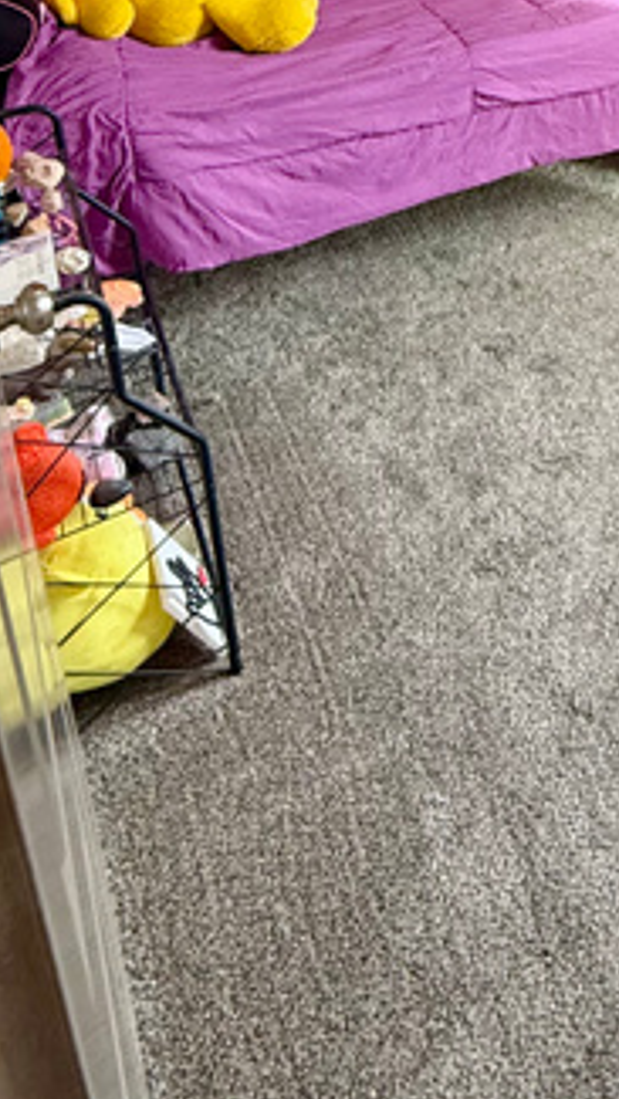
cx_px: 690
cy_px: -41
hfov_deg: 29.4
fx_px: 1050
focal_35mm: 36
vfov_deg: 45.1
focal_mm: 2.22
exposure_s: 1/60
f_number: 2.2
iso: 200
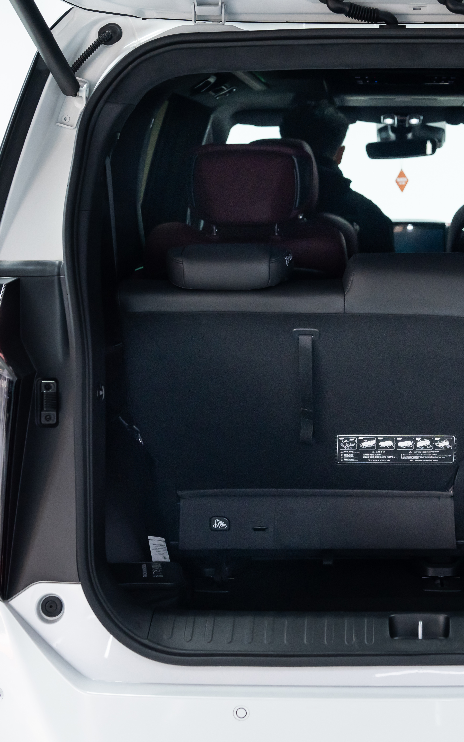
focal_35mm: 74
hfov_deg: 17.4
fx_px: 1497
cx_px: 417
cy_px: 371
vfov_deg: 27.8
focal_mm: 48
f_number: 4.5
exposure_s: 1/100
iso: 2500
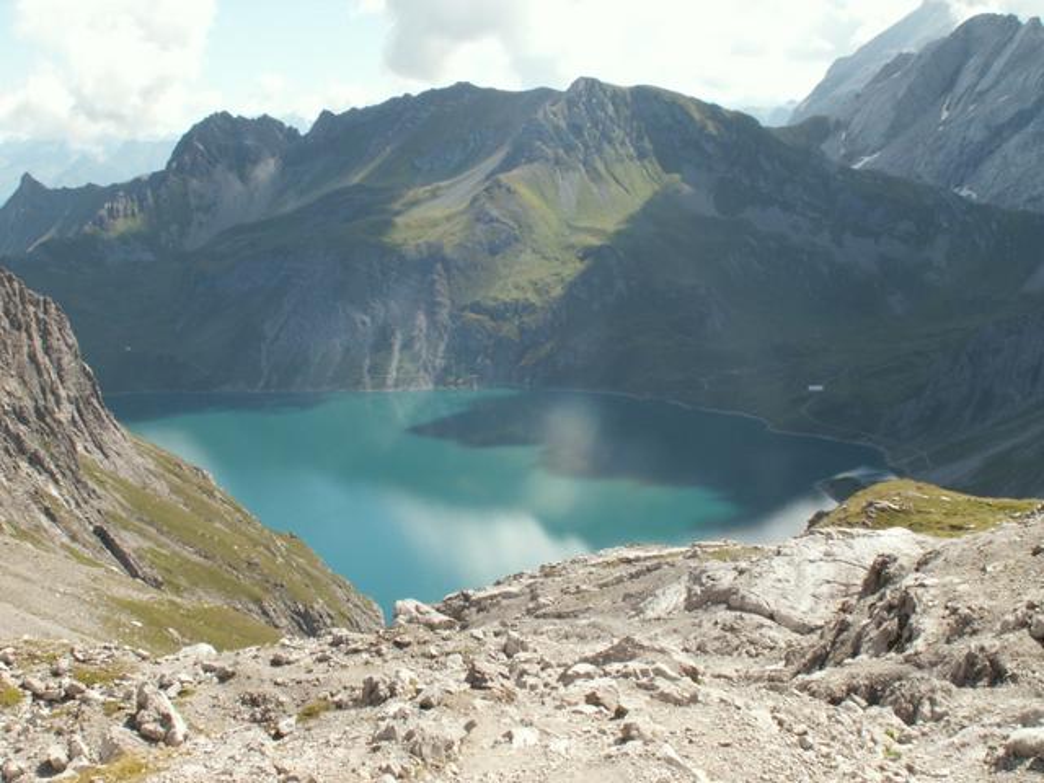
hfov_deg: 38.9
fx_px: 1478
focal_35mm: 49
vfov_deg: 29.7
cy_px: 392
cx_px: 522
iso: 50
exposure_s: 1/100
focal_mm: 8.07
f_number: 8
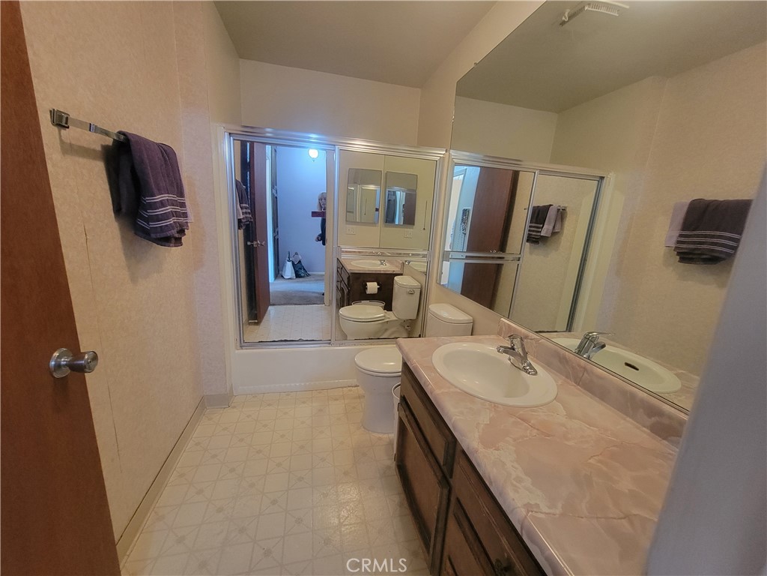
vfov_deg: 89.9
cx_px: 384
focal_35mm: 13
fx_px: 288
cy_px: 288
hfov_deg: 106.2
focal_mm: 2.2
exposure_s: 1/30
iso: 640
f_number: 2.2
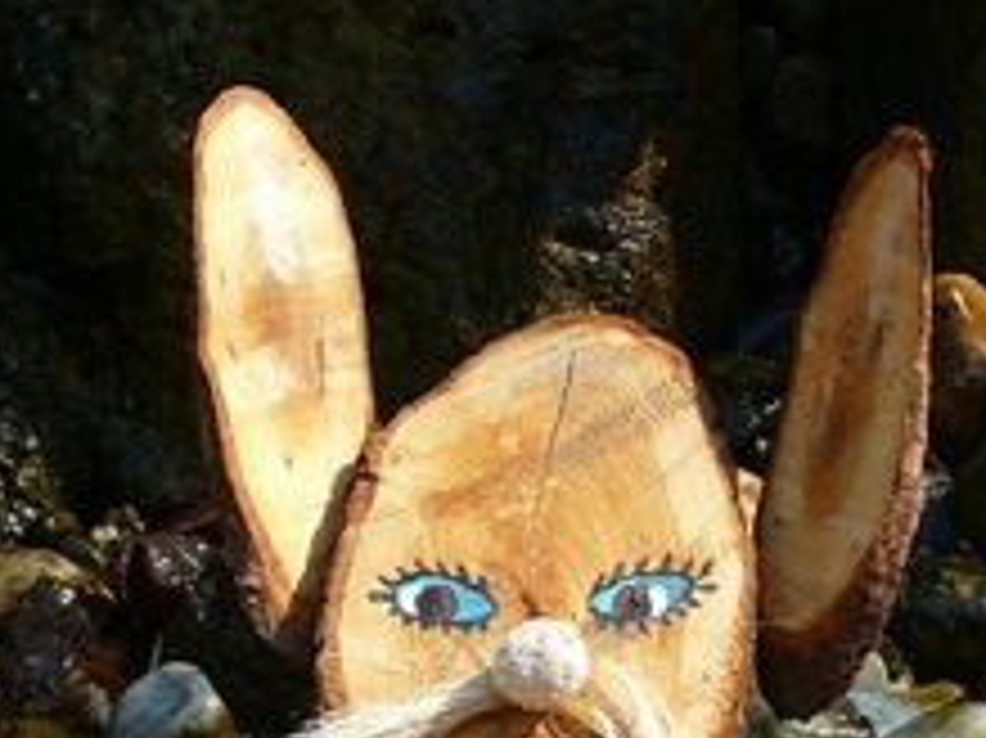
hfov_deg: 9.7
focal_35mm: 202
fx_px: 5751
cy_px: 572
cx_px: 950
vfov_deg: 7.3
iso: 100
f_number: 4
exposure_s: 1/160
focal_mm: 12.6
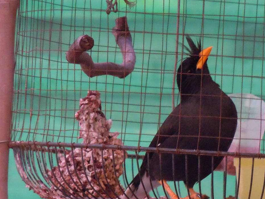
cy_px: 157
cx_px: 191
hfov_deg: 3.9
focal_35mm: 514
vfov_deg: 2.9
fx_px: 3934
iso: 800
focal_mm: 54
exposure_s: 1/8
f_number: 5.6
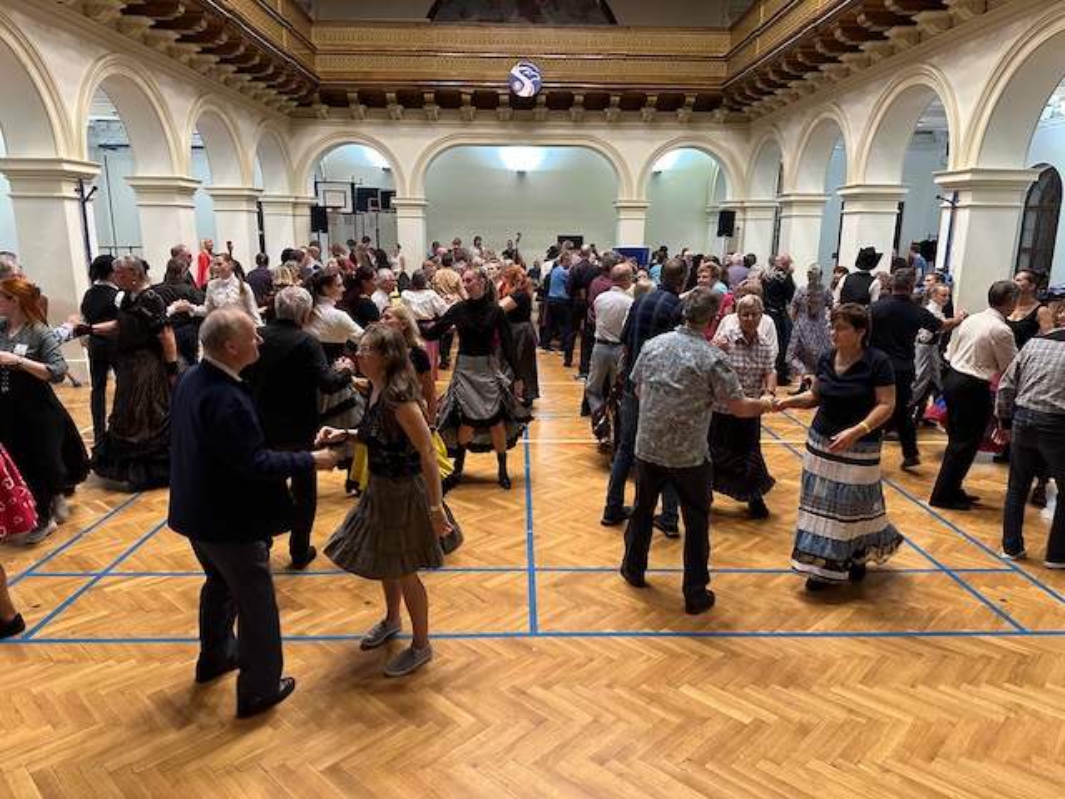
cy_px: 400
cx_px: 532
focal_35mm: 24
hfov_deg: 71.6
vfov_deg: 56.8
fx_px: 738
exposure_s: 1/50
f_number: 1.78
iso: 250
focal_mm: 6.86
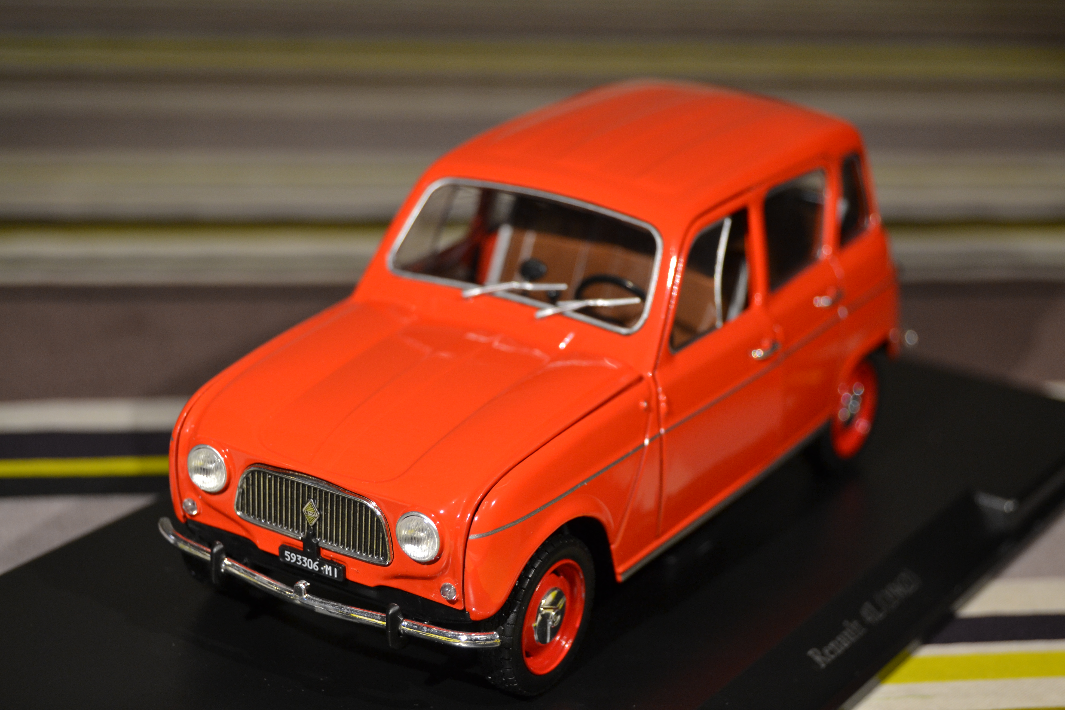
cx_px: 532
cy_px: 355
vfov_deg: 16.6
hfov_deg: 24.6
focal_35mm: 82
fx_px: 2440
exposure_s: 1/60
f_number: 5.6
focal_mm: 55
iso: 560
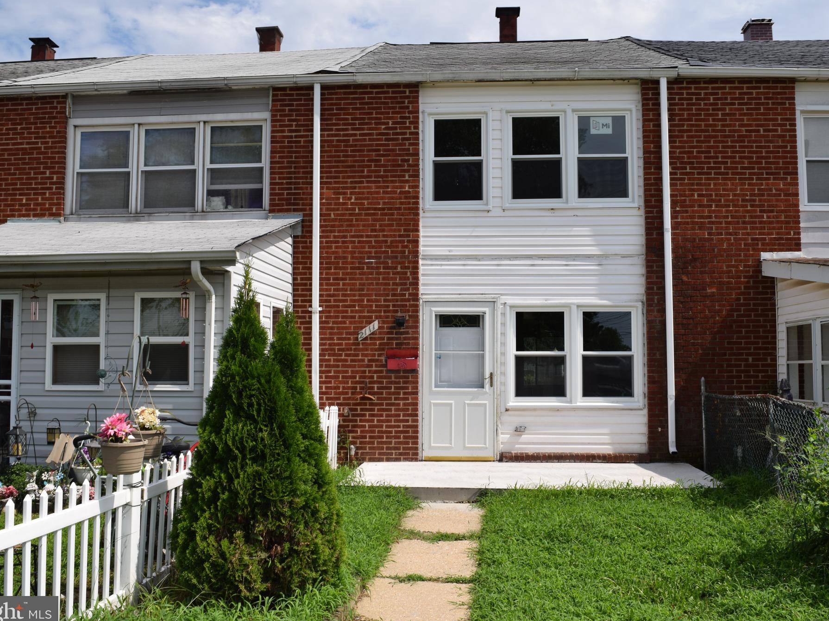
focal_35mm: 33
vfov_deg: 42.9
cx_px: 430
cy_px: 314
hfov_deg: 55.3
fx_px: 790
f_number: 11
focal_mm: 20
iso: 200
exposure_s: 1/500
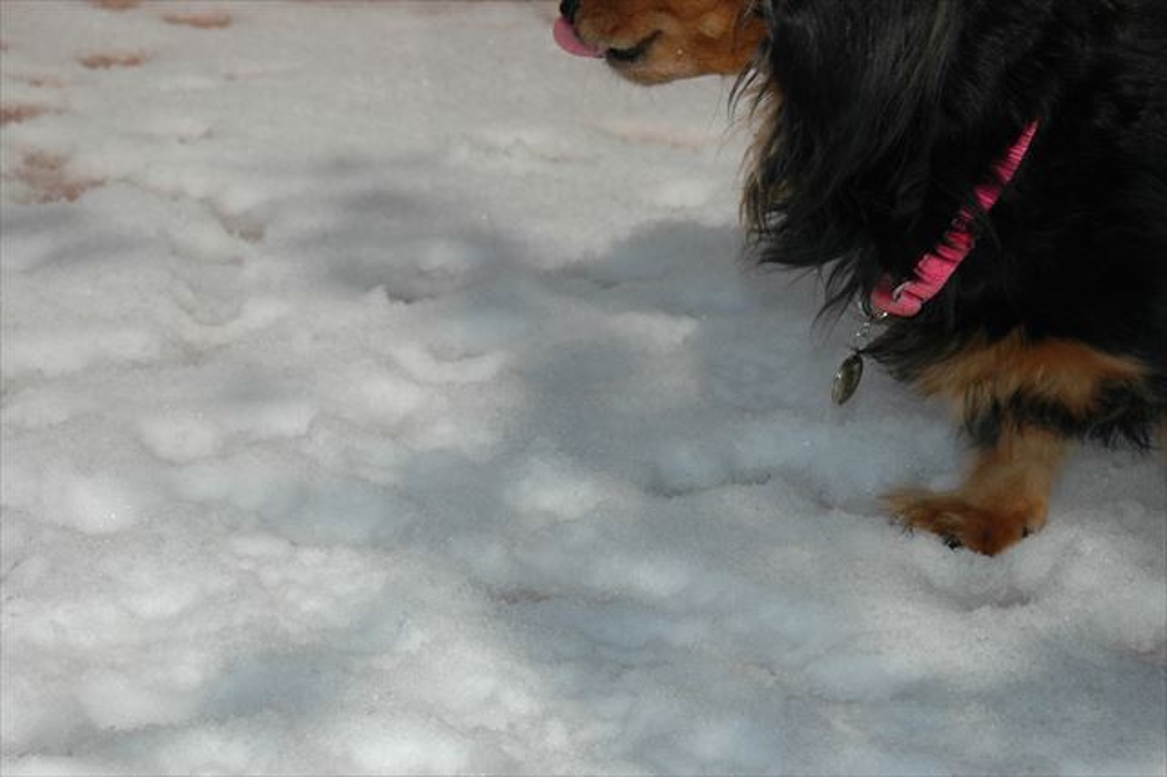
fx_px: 3791
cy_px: 388
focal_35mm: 117
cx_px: 584
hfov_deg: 17.5
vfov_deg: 11.7
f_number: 11
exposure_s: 1/500
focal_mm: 78
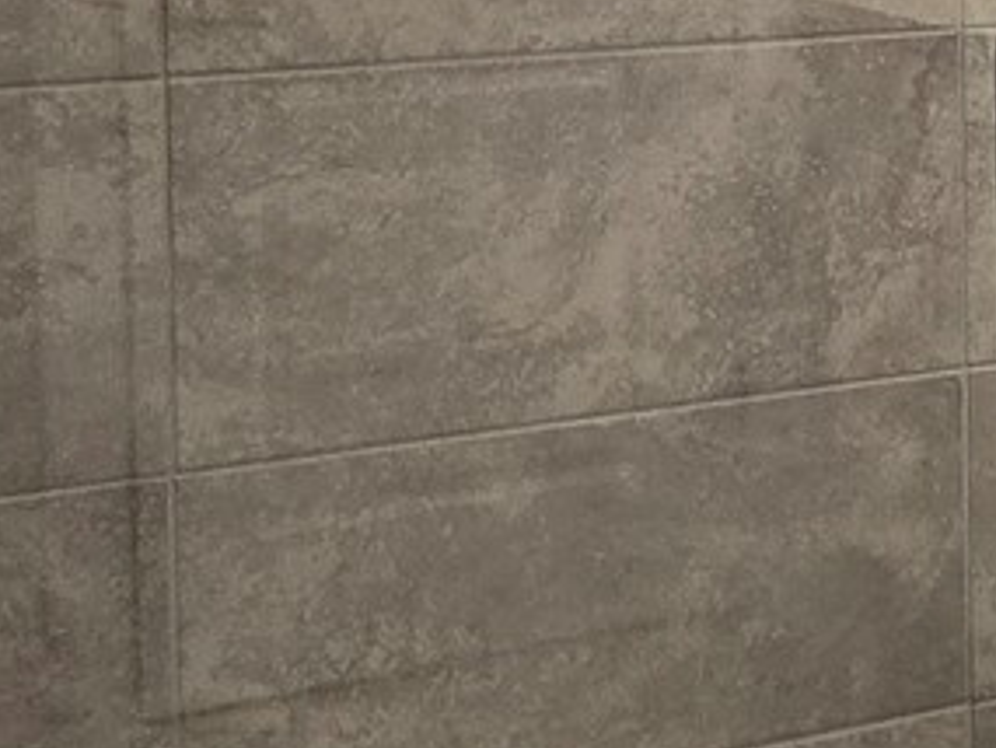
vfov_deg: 20.1
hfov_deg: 23.1
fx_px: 2101
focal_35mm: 73
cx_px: 1359
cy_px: 210
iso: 80
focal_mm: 2.2
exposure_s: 1/60.2
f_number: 2.2
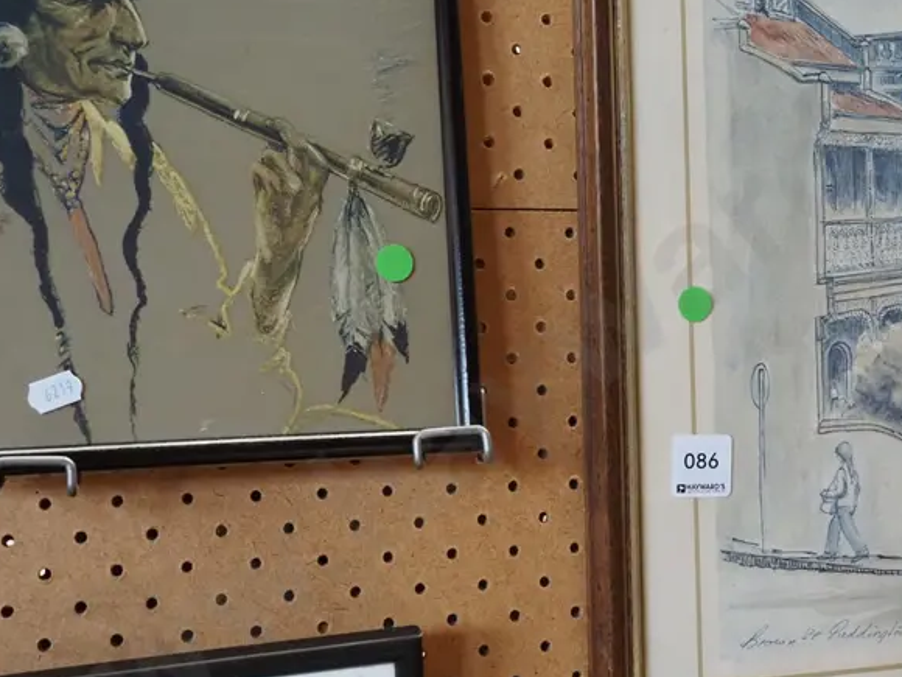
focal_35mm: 60
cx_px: 639
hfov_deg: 31.8
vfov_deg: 24.4
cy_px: 308
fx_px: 1563
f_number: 5.6
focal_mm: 17
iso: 2500
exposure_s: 1/80
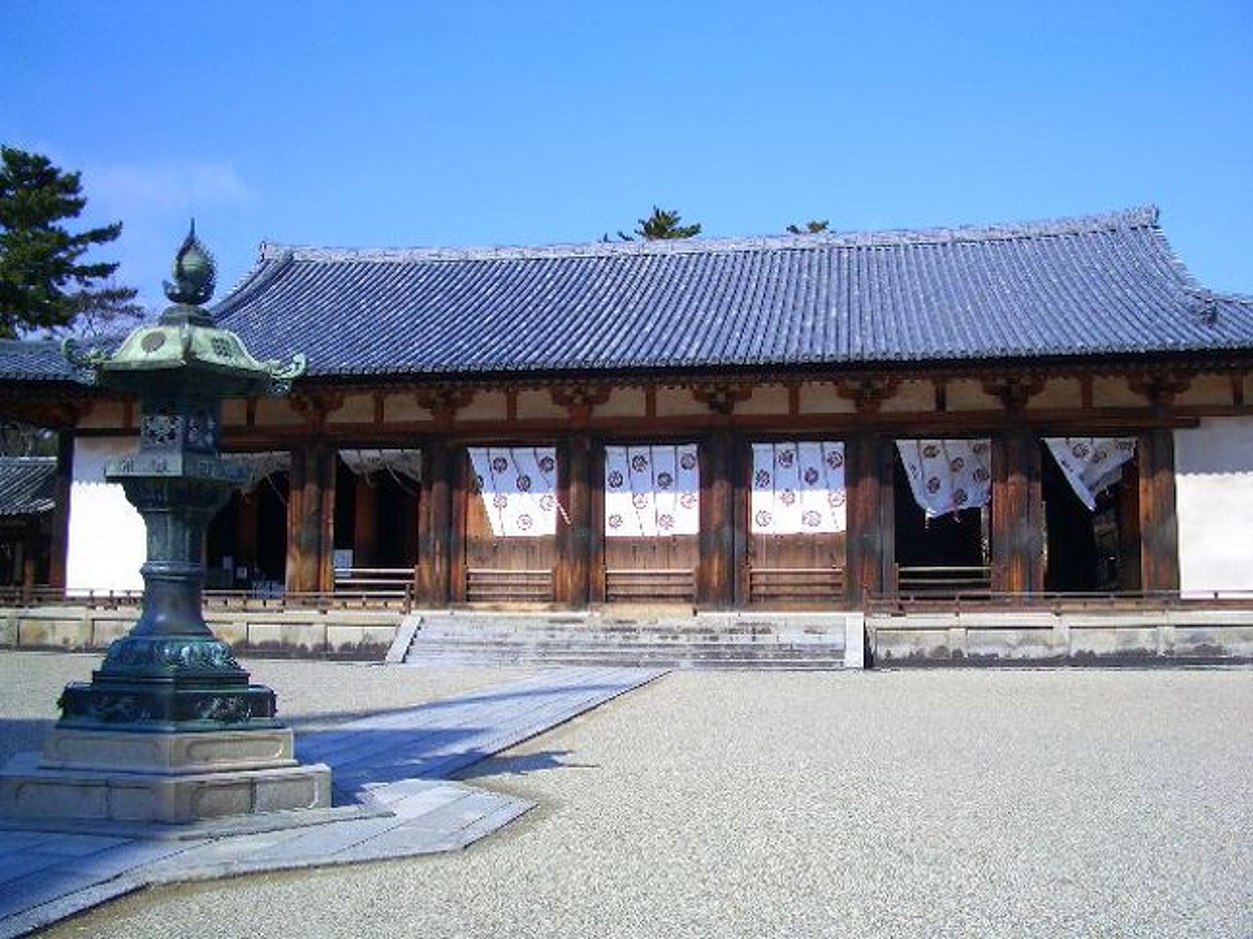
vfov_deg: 40.7
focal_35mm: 35
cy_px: 470
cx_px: 626
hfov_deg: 52.6
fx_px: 1266
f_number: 4.3
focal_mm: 5.8
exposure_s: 1/640
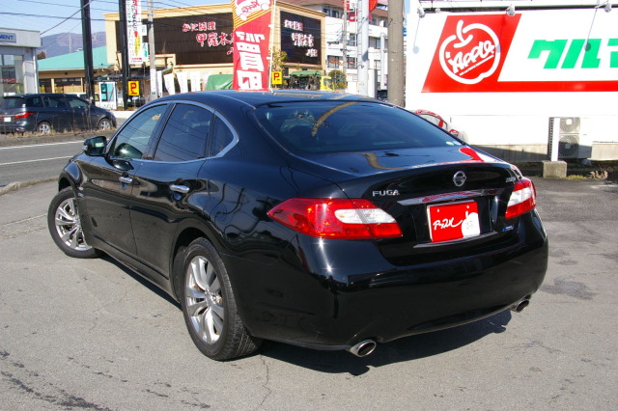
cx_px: 309
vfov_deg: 34.2
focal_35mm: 39
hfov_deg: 49.6
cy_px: 206
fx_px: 669
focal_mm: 26
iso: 200
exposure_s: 1/250
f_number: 8
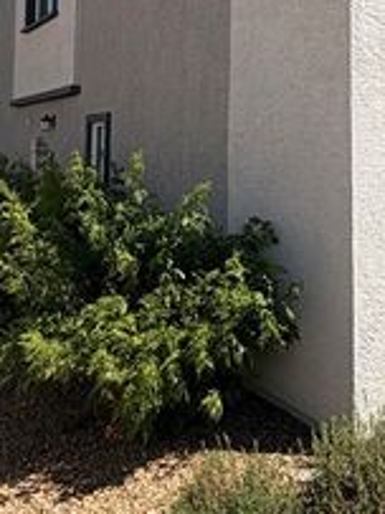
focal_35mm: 46
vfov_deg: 39.2
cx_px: 268
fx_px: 683
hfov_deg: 31.1
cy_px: 85
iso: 25
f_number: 2.2
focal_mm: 2.22
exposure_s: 1/770
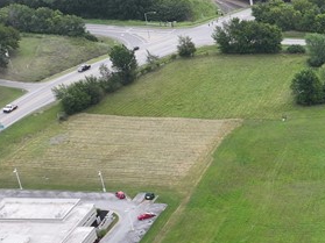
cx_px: 479
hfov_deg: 19.6
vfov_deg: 16.5
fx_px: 826
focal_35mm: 88
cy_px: 221
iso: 100
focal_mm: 12.29
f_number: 2.8
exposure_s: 1/400
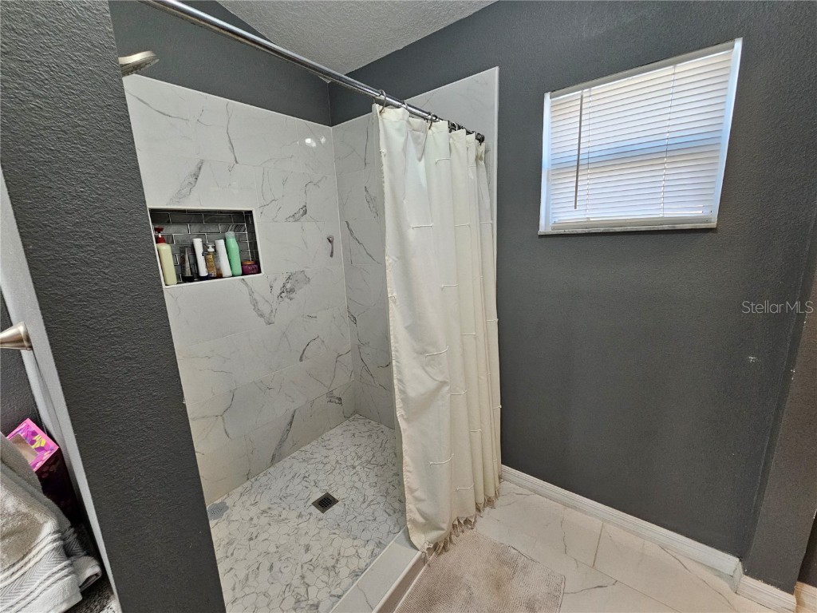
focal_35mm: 13
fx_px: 307
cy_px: 306
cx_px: 408
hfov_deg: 106.2
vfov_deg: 89.9
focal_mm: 2.2
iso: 160
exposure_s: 1/60
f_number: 2.2
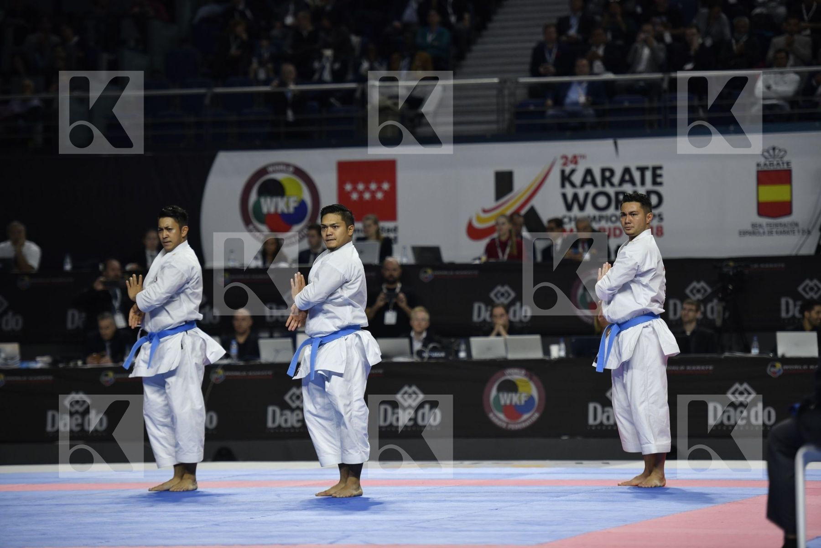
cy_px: 274
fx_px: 3535
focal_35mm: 155
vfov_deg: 8.9
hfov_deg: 13.2
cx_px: 410
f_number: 2.8
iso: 800
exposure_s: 1/800
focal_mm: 155
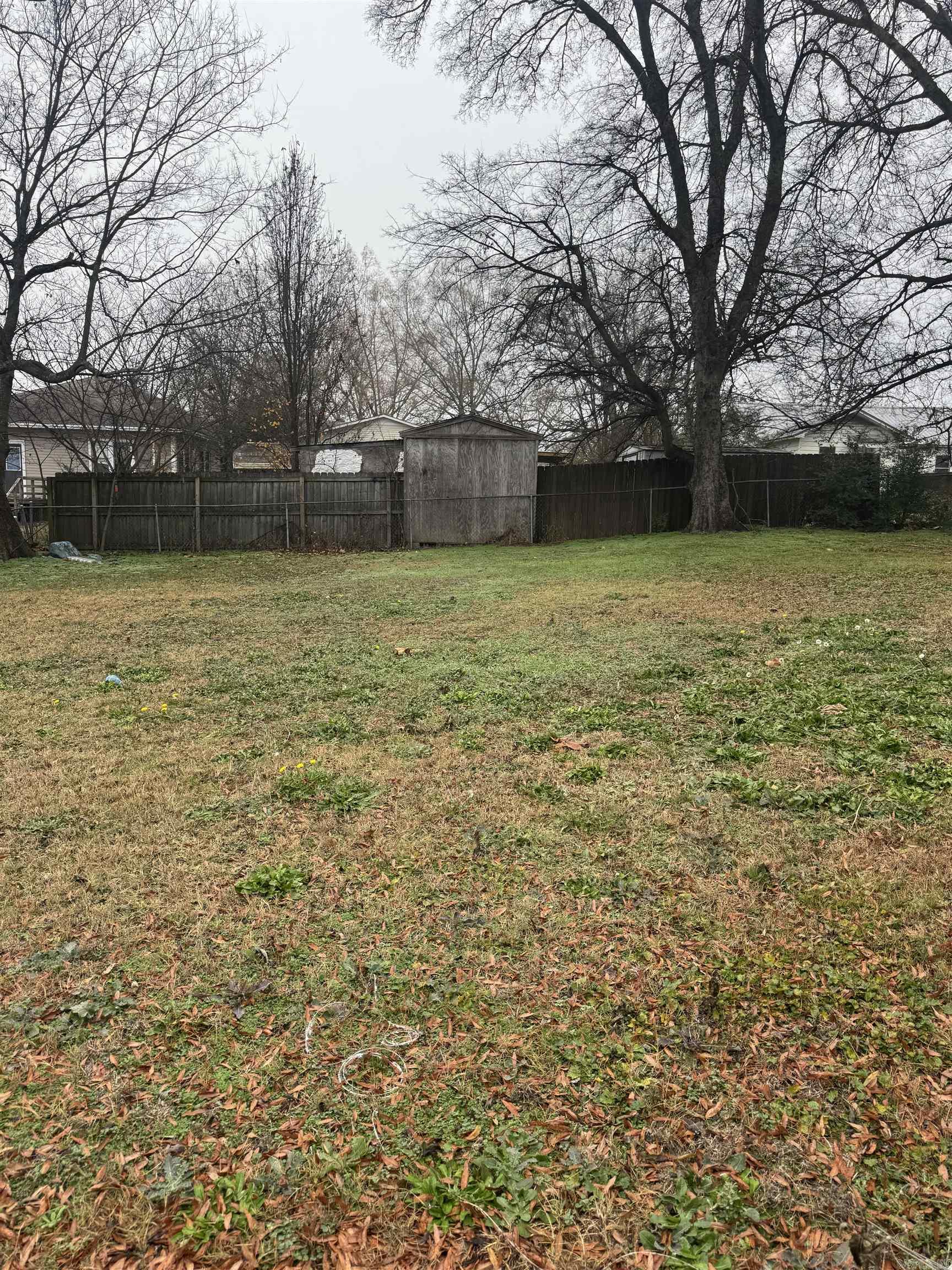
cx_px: 476
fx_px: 880
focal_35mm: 24
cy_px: 635
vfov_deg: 71.6
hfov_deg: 56.8
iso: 80
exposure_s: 1/938
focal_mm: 6.76
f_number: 1.78
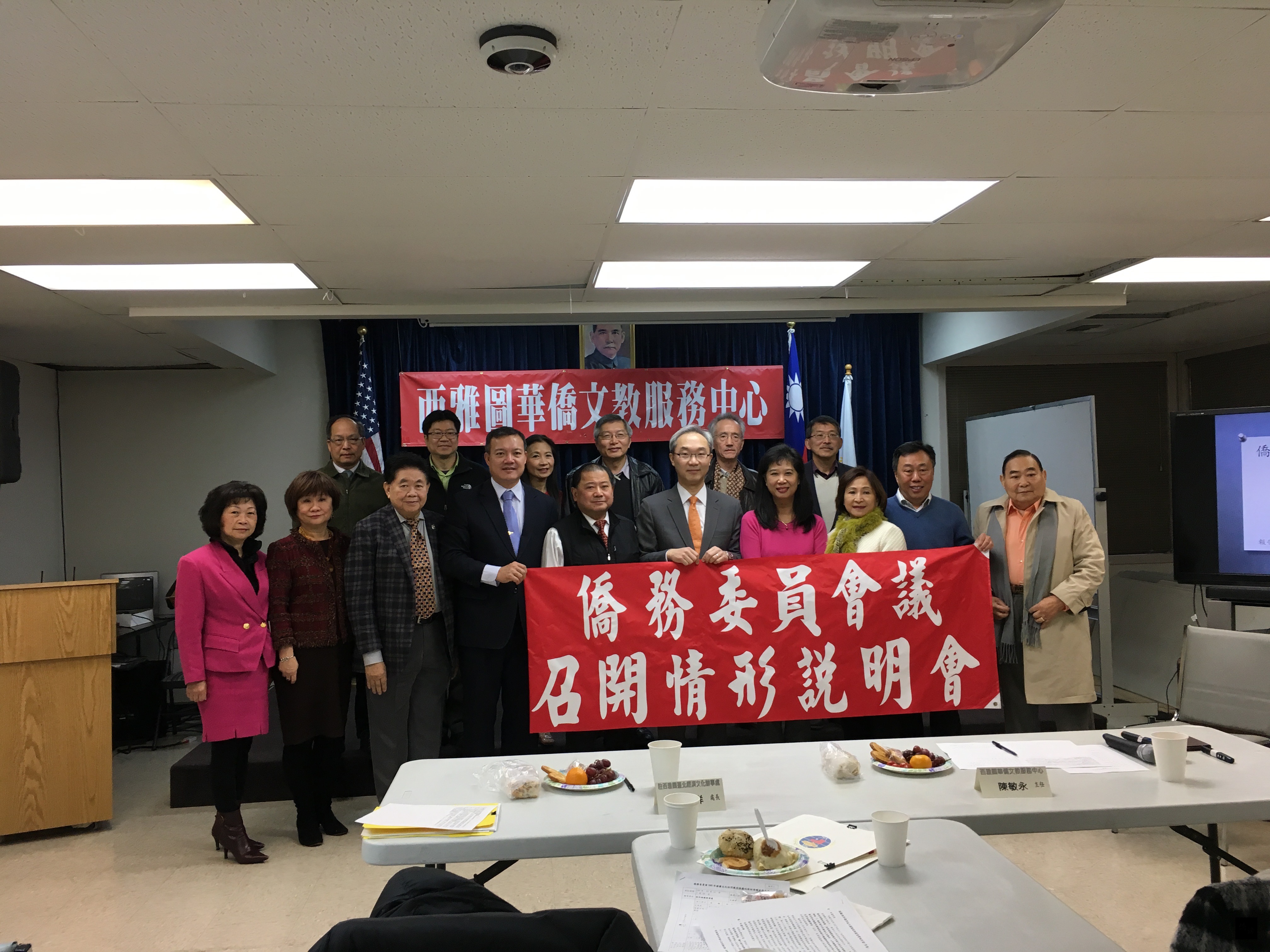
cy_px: 476
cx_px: 635
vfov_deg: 48.2
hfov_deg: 61.7
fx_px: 1064
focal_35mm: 29
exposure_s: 1/30
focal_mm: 4.15
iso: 25
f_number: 2.2
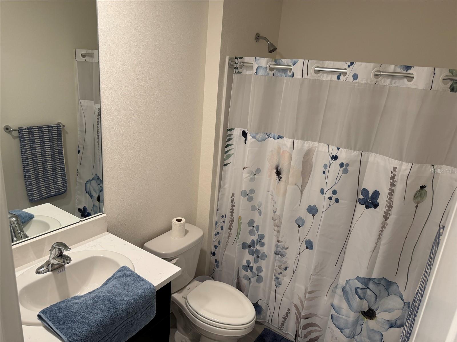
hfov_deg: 71.6
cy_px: 171
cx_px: 228
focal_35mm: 24
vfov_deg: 56.8
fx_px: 317
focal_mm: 6.76
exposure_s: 1/60
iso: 125
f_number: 1.78
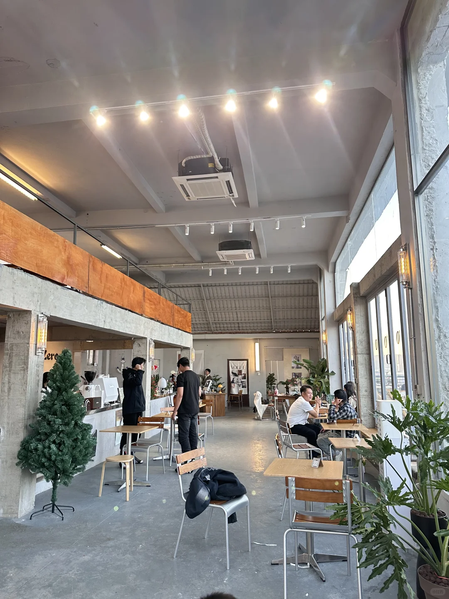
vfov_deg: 71.6
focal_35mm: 24
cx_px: 224
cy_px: 300
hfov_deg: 56.8
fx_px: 415
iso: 200
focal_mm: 6.86
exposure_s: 1/100
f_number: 1.78
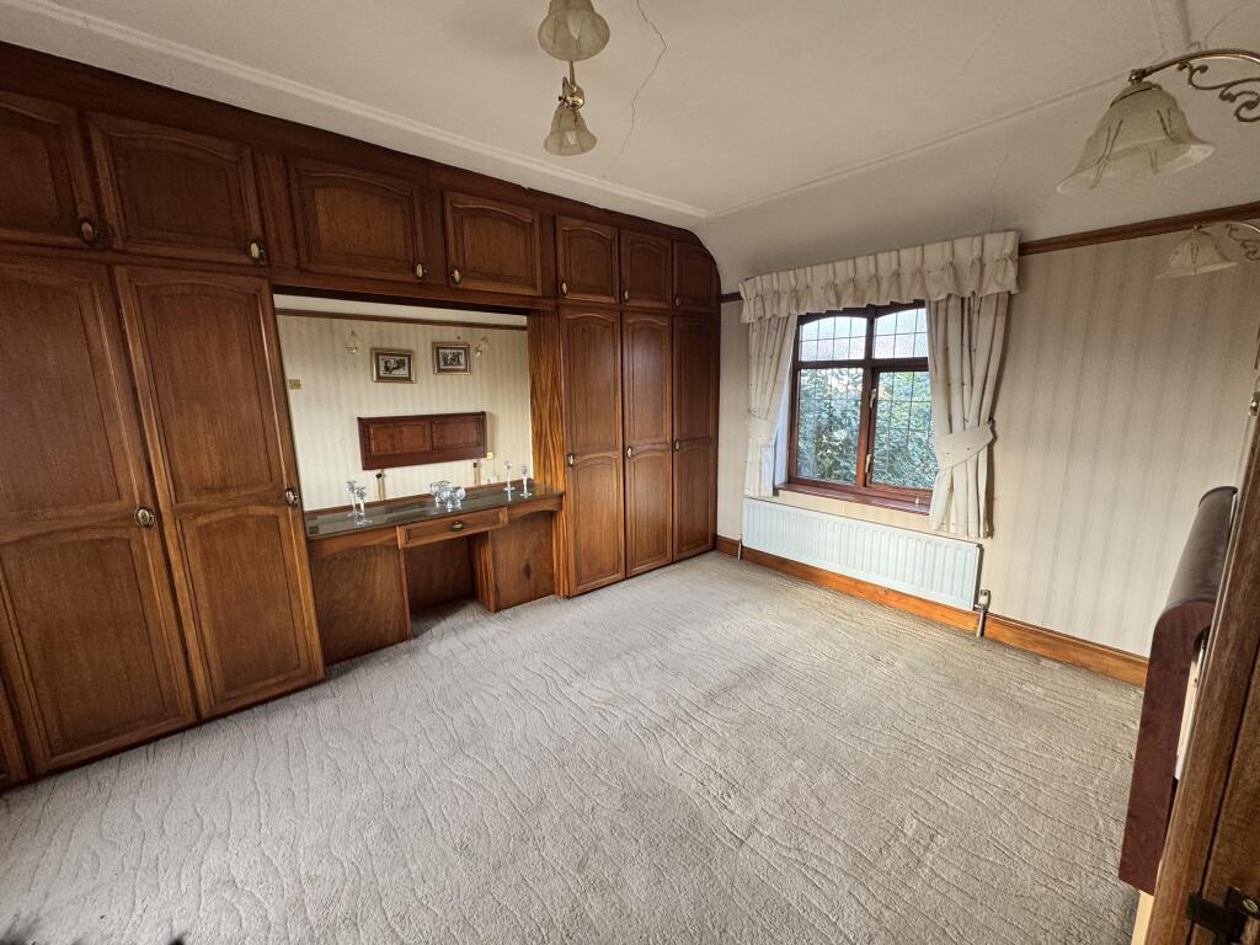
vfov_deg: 85.7
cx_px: 630
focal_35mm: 14
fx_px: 510
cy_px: 472
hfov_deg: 102.1
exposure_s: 1/99
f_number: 2.2
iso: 200
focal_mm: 2.22
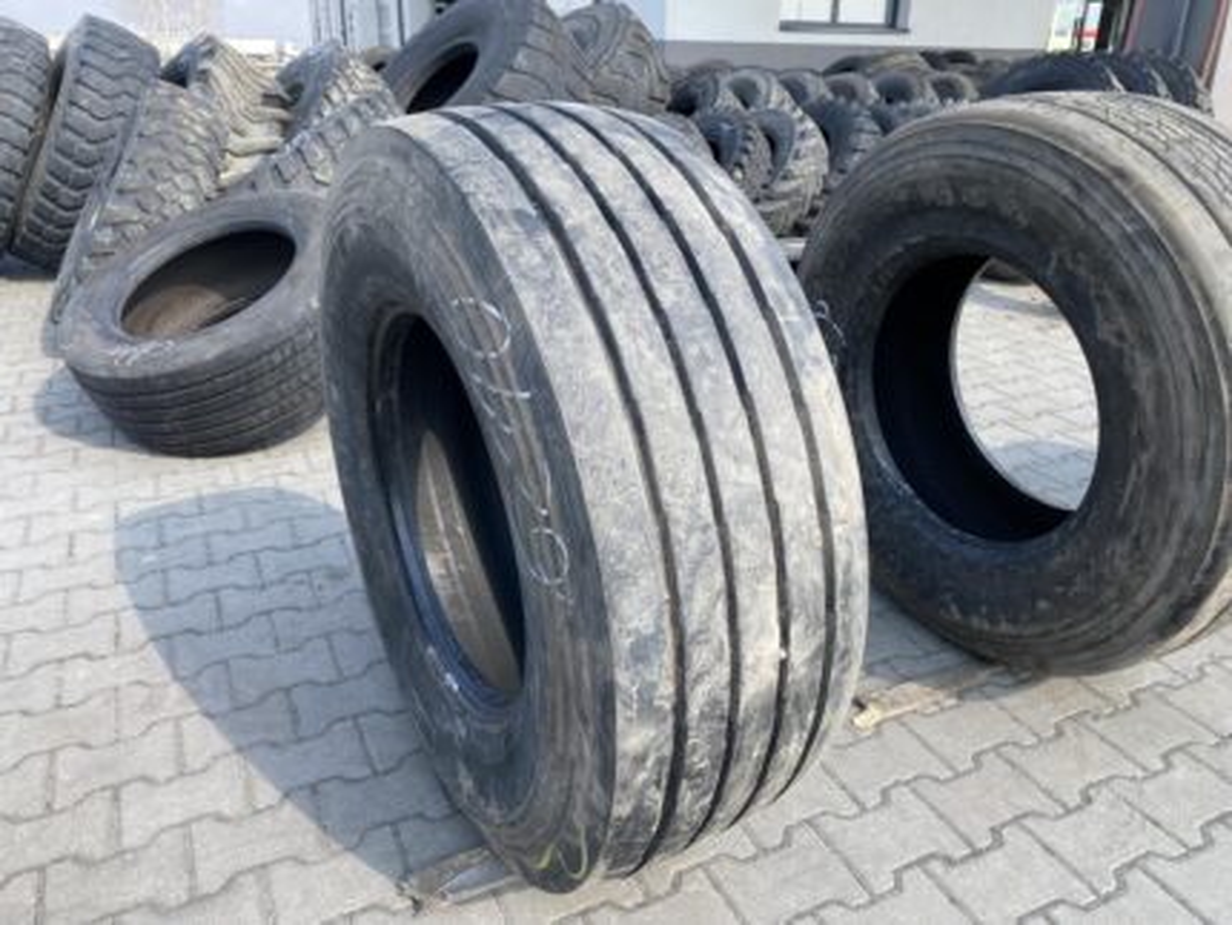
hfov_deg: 67.3
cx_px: 616
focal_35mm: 26
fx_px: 926
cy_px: 462
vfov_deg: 53.1
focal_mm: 4.25
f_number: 1.8
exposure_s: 1/487
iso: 32
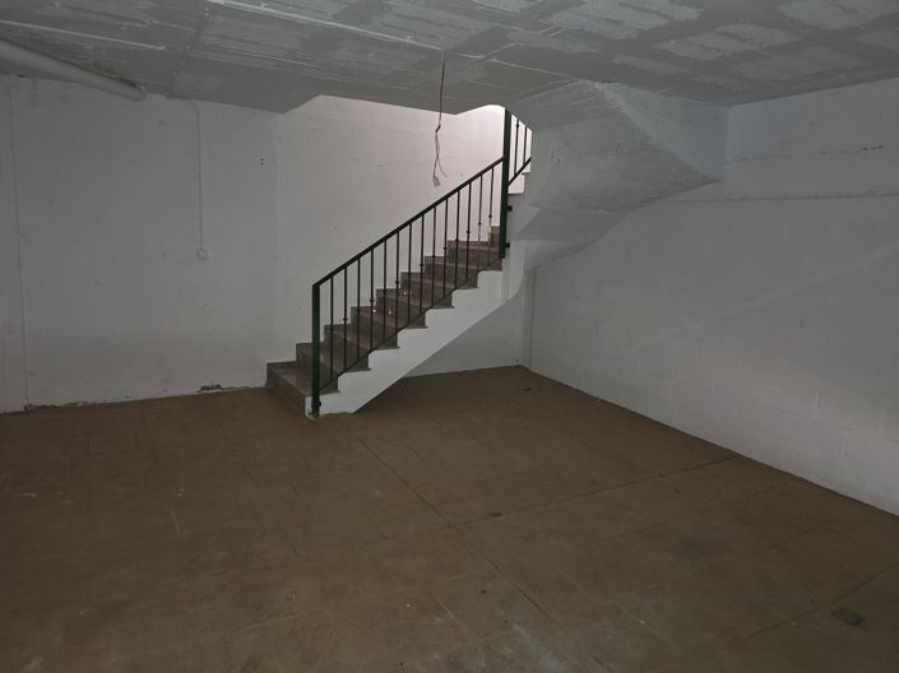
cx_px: 450
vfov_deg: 58.8
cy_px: 336
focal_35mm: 23
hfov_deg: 74.0
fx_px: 597
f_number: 1.7
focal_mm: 6.3
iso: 320
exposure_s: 1/12
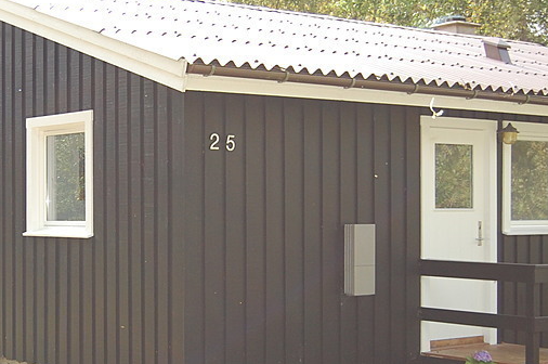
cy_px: 207
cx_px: 119
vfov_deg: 17.2
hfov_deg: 25.3
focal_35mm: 79
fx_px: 1201
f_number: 4
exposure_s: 1/500
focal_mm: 26
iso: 400
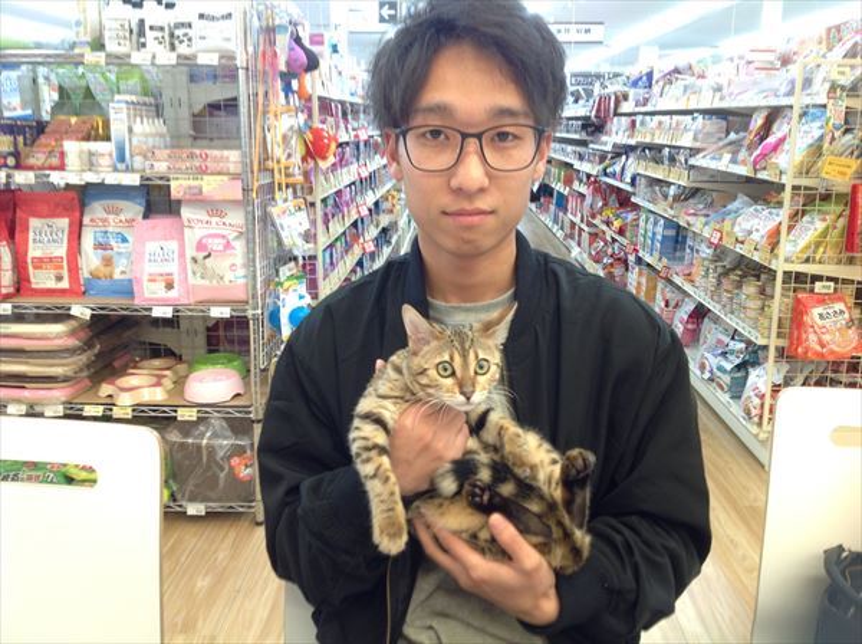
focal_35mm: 35
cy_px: 322
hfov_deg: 52.7
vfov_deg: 40.6
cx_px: 431
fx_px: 870
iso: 64
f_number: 2.4
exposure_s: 1/15
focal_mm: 4.28
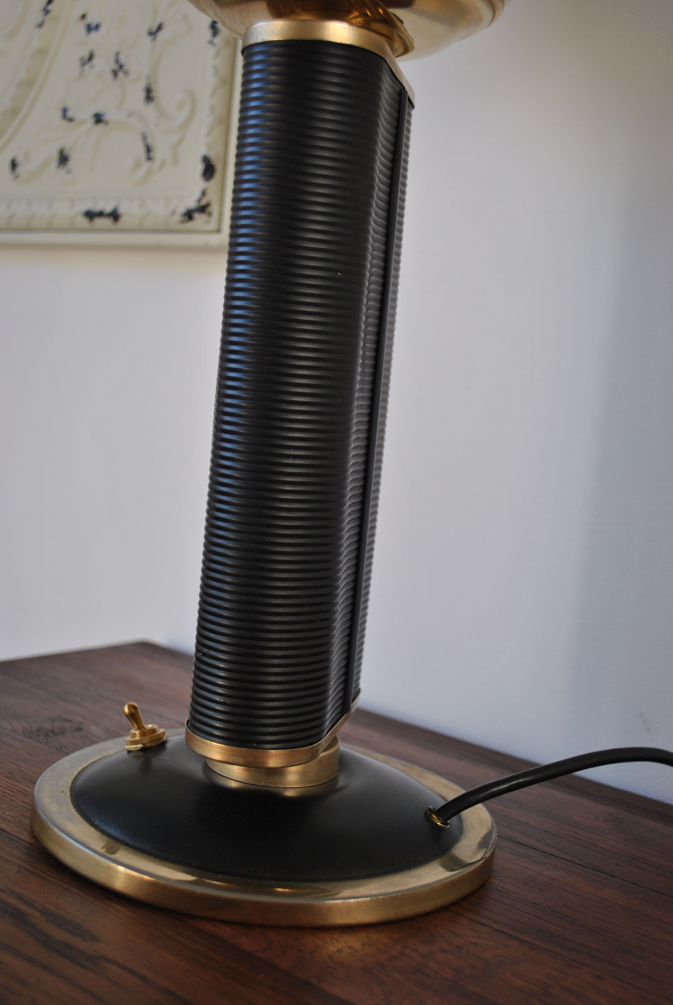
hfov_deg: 29.9
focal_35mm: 45
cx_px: 336
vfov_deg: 43.6
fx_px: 1258
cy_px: 502
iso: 200
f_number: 5
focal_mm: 30
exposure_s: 1/100
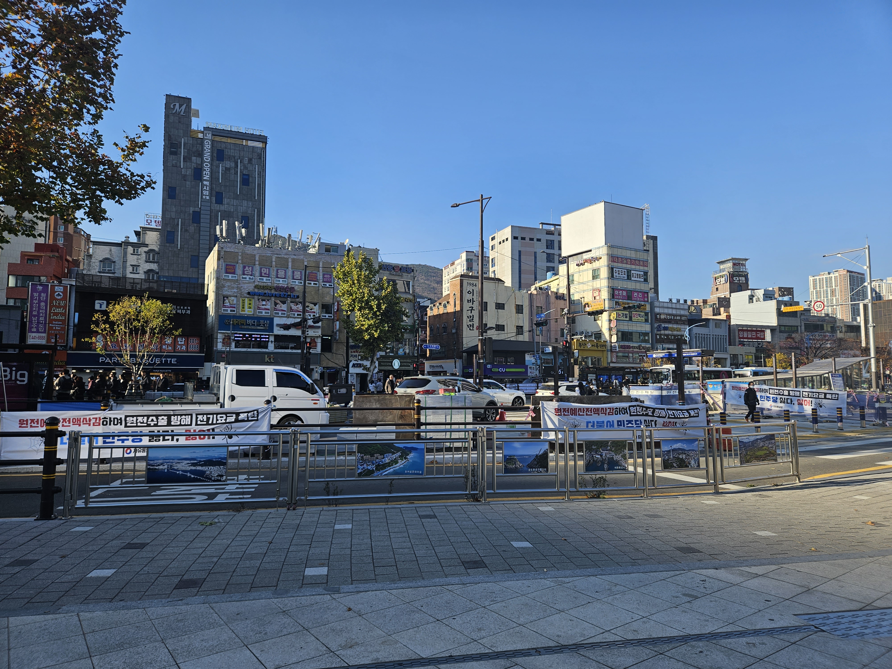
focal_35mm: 23
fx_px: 593
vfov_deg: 58.9
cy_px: 334
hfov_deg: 73.9
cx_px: 446
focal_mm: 5.4
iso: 25
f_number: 1.8
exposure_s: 1/1157
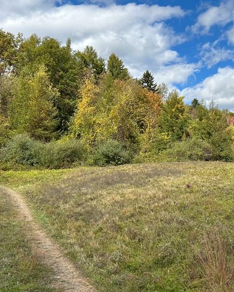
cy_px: 138
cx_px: 203
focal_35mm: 45
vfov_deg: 41.1
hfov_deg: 32.1
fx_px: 389
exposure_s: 1/4274
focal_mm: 5.7
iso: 50
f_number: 1.5
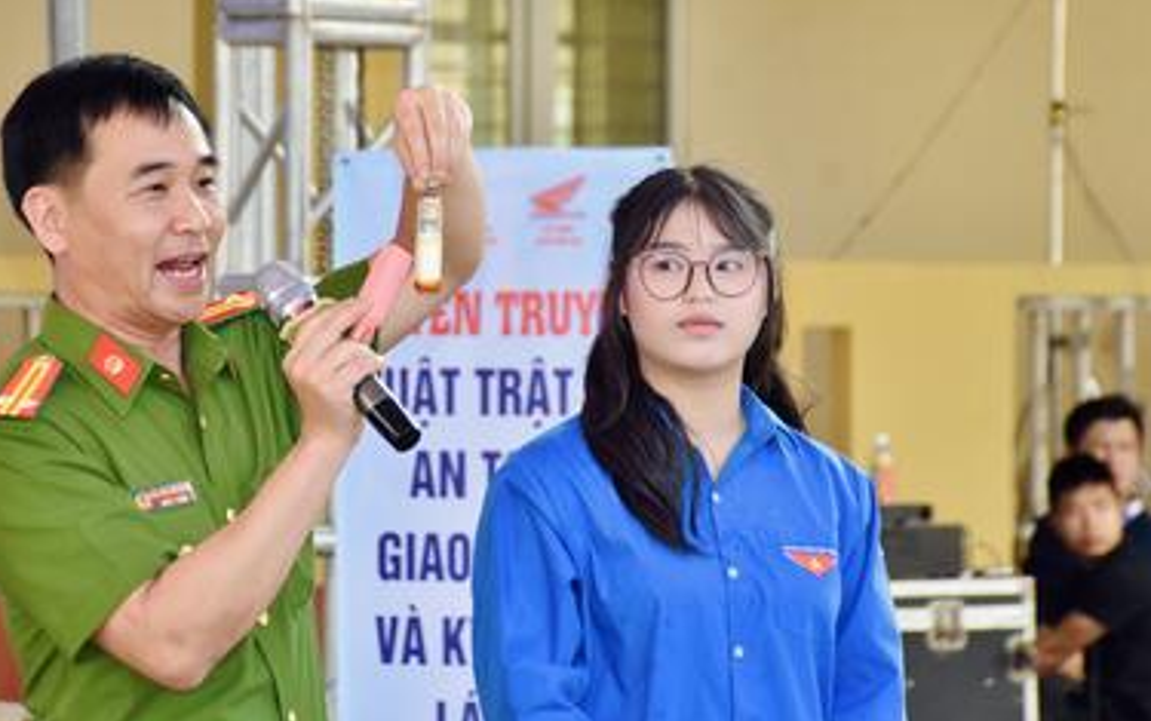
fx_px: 6875
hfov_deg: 9.6
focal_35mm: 219
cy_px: 285
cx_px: 522
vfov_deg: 6.0
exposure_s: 1/125
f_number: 5.6
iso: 400
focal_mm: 112
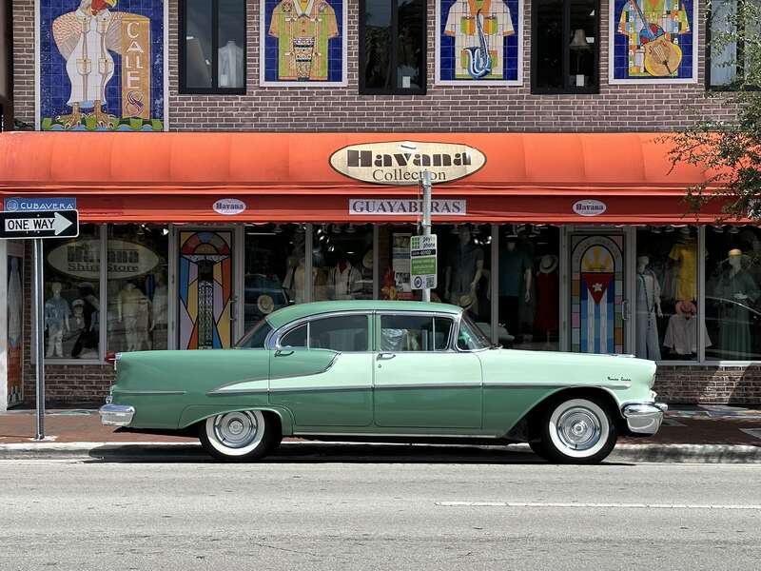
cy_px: 286
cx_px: 380
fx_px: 1055
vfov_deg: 30.3
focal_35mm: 48
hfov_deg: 39.7
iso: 64
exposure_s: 1/4367
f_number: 1.78
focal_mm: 6.86
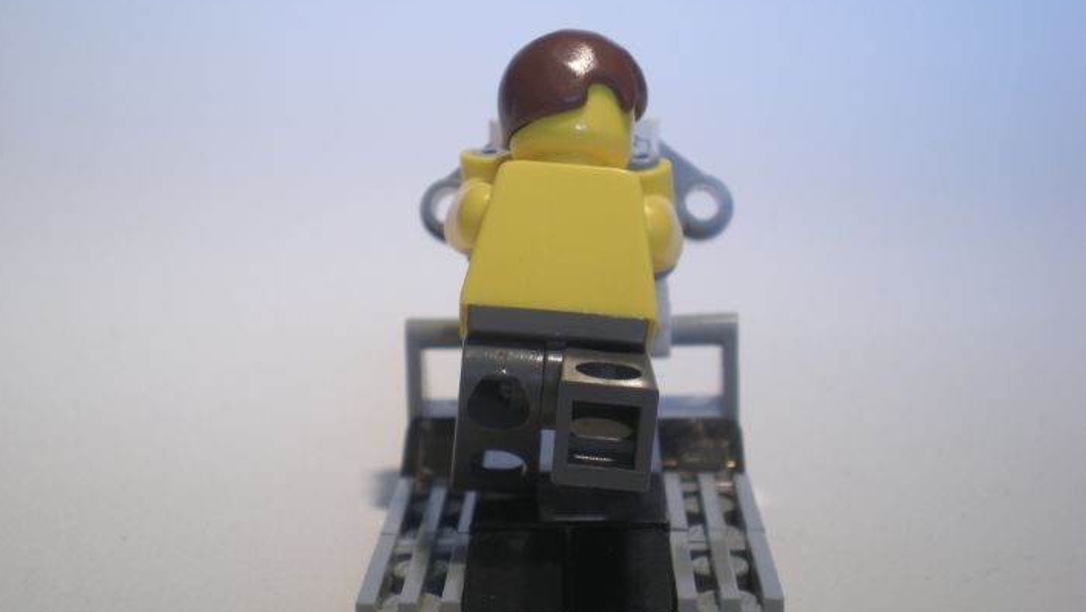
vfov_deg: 19.4
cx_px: 542
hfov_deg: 33.8
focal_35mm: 62
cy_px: 345
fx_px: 1786
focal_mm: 9.3
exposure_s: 1/59.7
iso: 117
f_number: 3.9
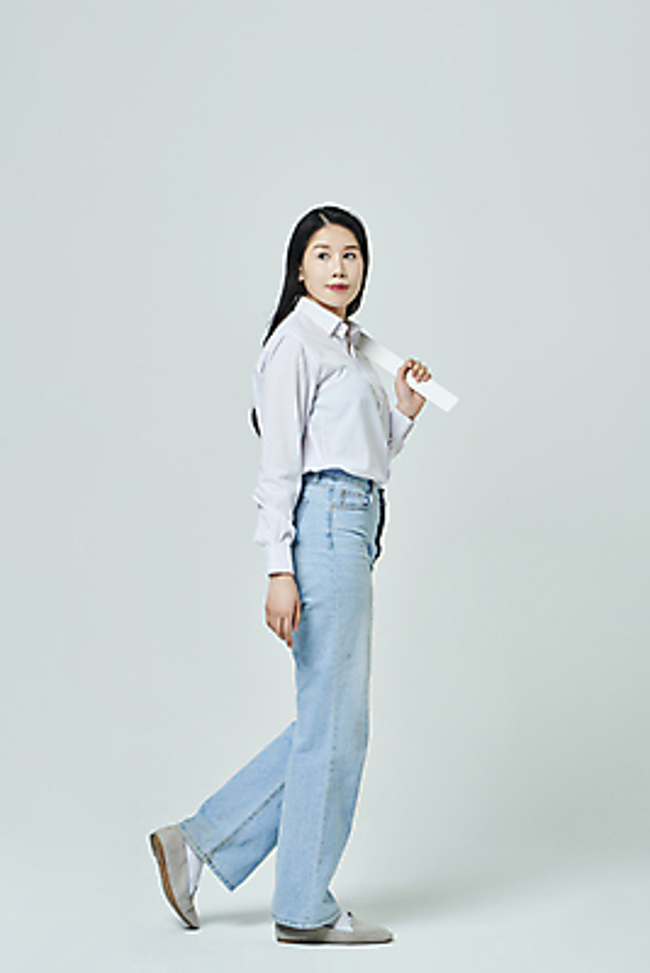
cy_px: 486
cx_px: 325
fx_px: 1894
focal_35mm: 70
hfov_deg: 19.5
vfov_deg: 28.8
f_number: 11
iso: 100
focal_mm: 70
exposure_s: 1/125
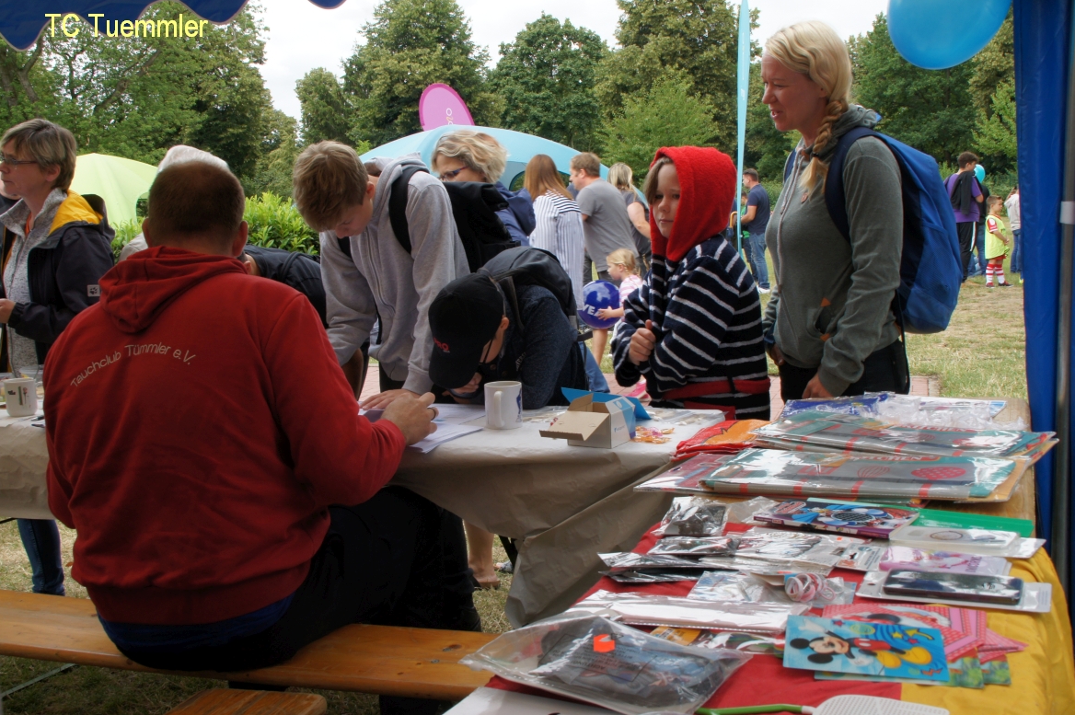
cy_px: 352
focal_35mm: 37
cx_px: 538
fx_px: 1104
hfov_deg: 51.9
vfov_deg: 35.9
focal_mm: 24
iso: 200
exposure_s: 1/60
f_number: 11
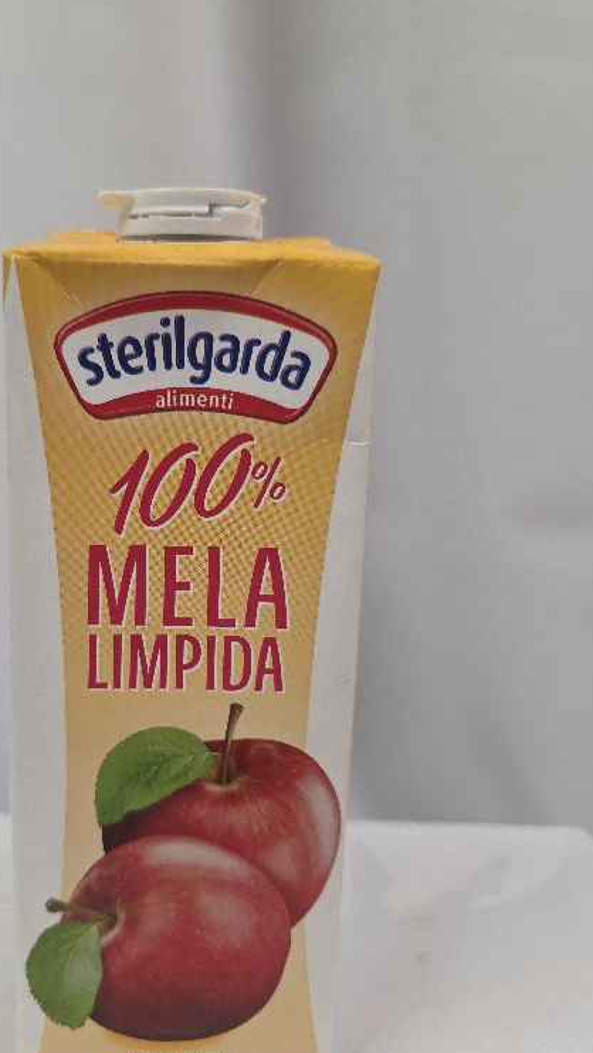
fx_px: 754
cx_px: 177
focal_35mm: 27
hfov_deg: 42.1
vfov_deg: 69.8
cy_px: 551
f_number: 1.7
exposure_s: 1/101
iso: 400
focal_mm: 6.3
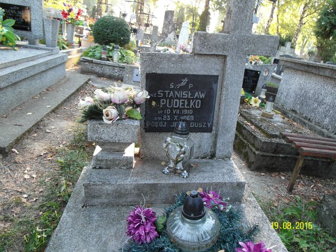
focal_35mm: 24
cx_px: 168
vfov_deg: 56.8
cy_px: 126
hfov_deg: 71.6
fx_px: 233
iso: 100
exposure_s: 1/45
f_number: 2.5
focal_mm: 5.2
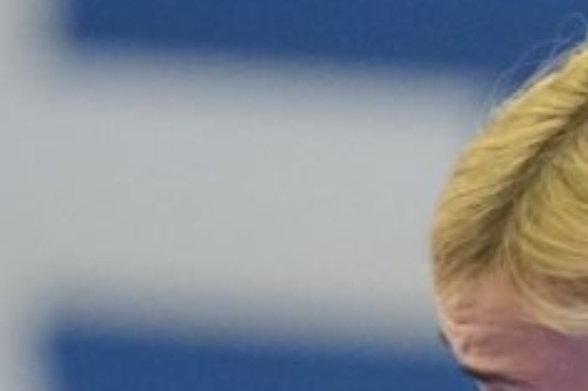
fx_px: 24890
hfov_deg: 1.4
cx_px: 902
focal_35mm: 1525
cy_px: 939
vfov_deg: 0.9
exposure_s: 1/1000
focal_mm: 200
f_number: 2.8
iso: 3200
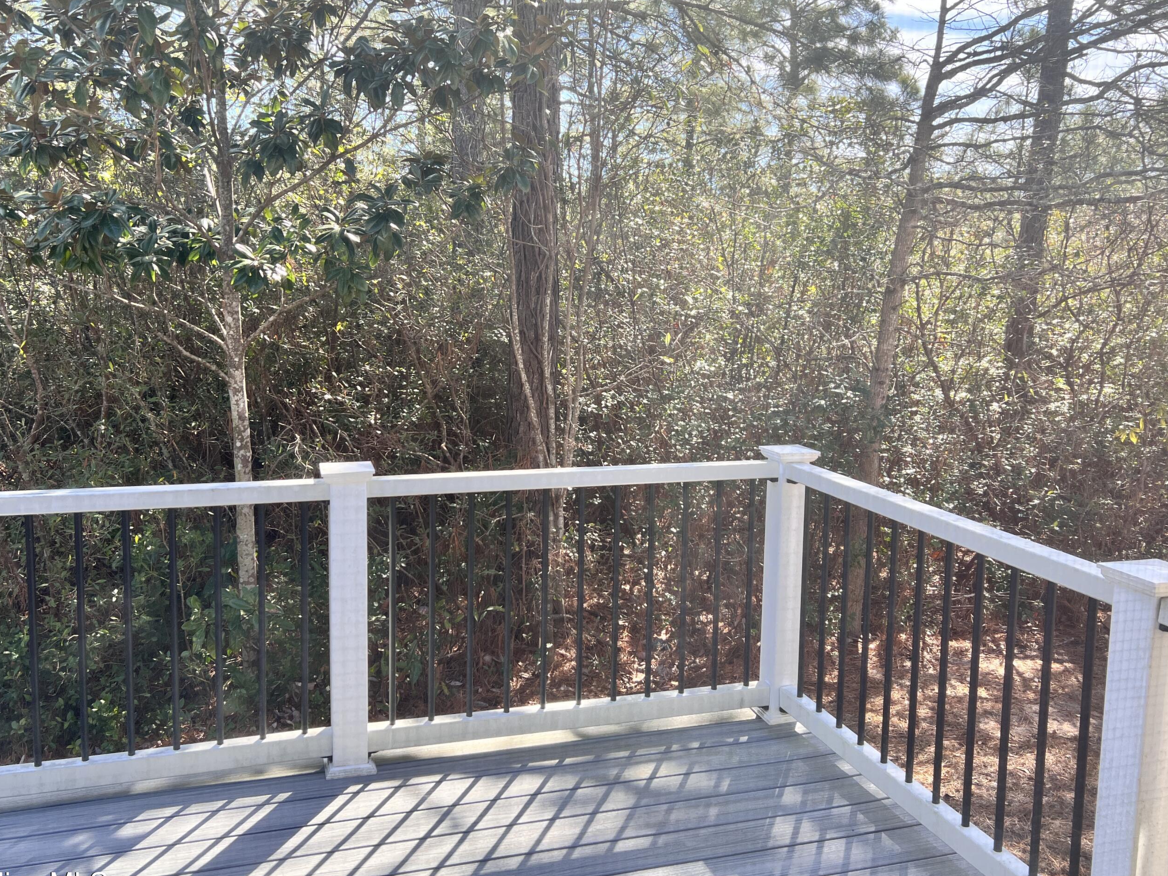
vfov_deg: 45.4
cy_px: 409
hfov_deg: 58.4
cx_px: 582
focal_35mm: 31
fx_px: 1046
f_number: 1.5
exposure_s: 1/555
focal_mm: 5.7
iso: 50
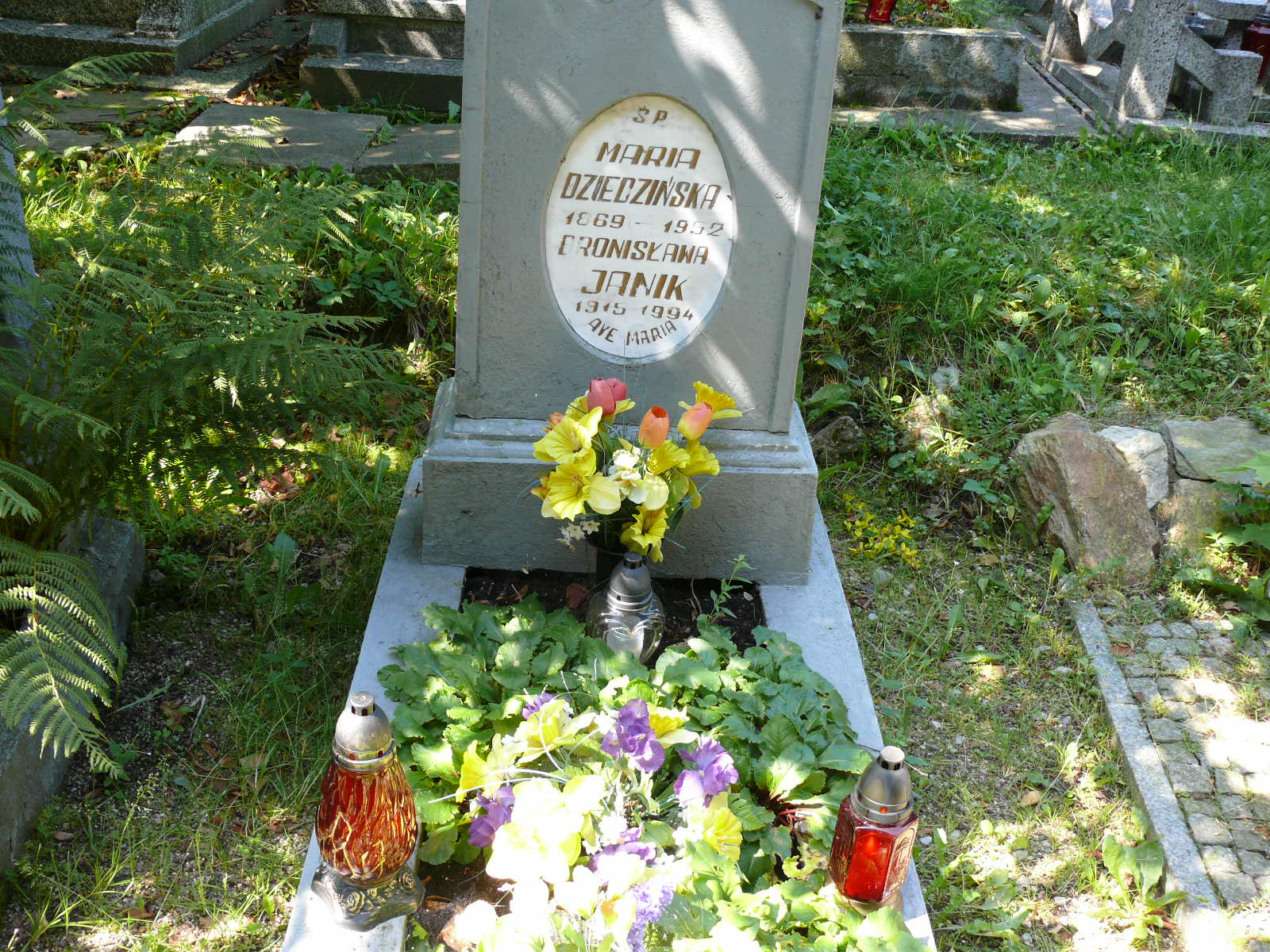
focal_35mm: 35
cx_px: 635
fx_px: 1284
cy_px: 476
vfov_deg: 40.7
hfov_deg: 52.6
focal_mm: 7.4
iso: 100
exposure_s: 1/80
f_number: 2.8
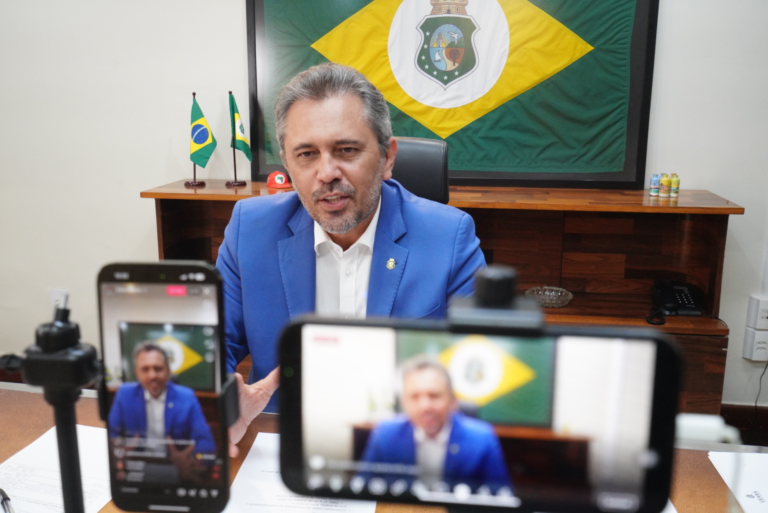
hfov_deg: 55.8
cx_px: 384
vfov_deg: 38.9
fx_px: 726
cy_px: 256
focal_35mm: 34
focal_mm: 34
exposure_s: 1/125
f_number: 7.1
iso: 8000
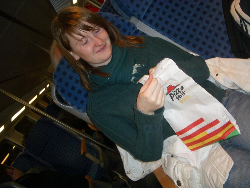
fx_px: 253
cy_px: 94
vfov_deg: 40.7
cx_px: 125
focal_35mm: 35
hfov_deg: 52.6
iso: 100
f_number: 2.6
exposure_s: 1/60
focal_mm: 5.8
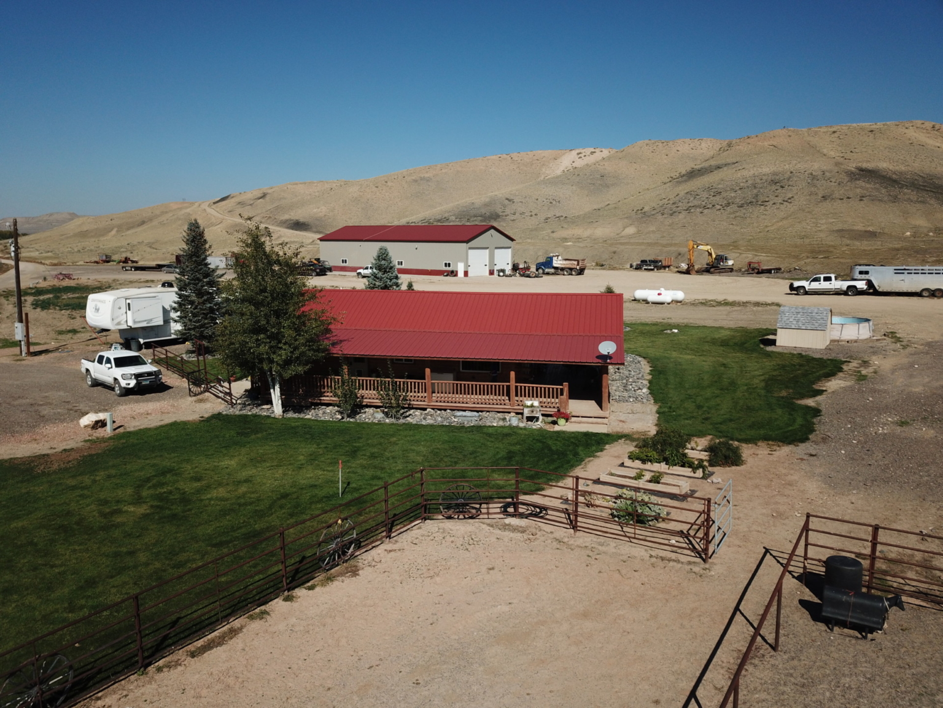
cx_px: 472
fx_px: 708
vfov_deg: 53.1
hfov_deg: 67.3
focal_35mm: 26
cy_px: 354
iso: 100
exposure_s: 1/3021
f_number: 2.2
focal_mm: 4.73
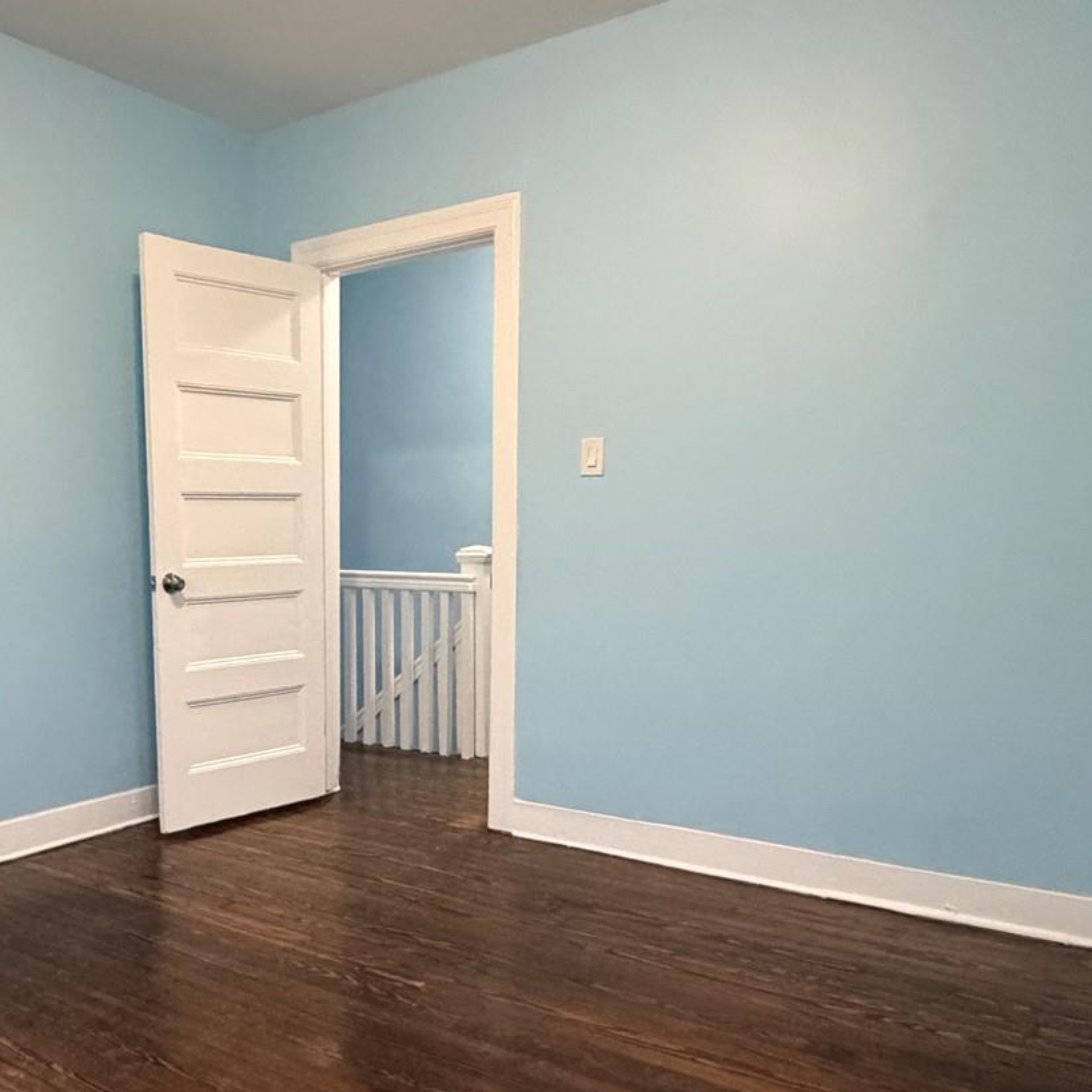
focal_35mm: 31
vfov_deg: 52.1
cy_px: 662
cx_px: 351
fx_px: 1106
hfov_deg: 51.4
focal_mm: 2.22
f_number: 2.2
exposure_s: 1/60
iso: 1000
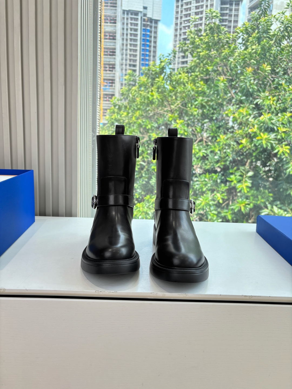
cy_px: 194
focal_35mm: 26
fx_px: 292
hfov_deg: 53.1
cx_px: 146
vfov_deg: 67.3
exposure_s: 1/183
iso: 40
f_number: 1.6
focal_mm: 5.96
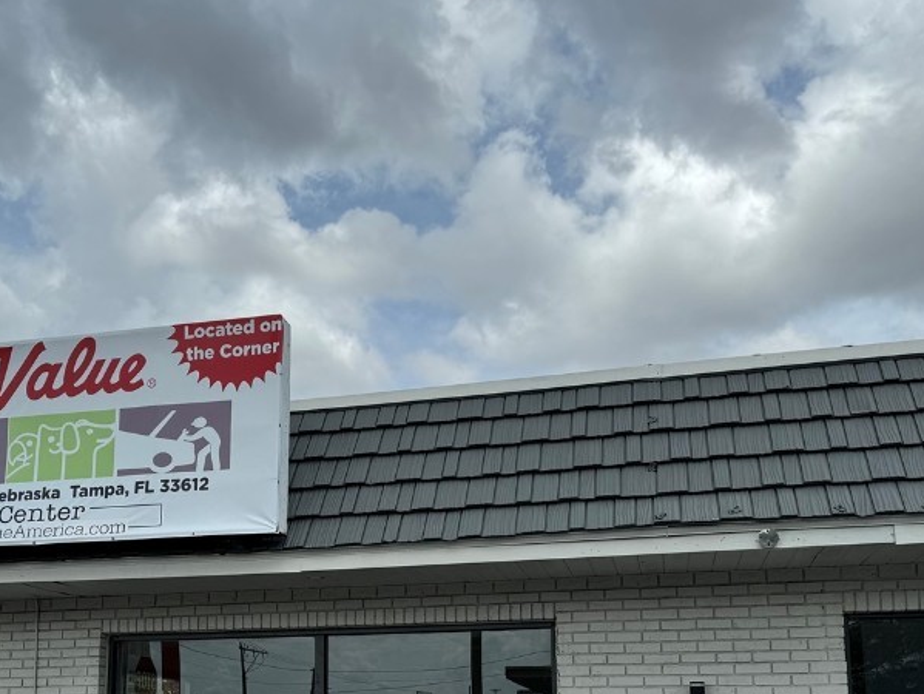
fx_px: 1095
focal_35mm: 41
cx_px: 341
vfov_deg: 33.9
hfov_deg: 45.3
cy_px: 577
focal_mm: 6.86
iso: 80
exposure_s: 1/7937
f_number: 1.78
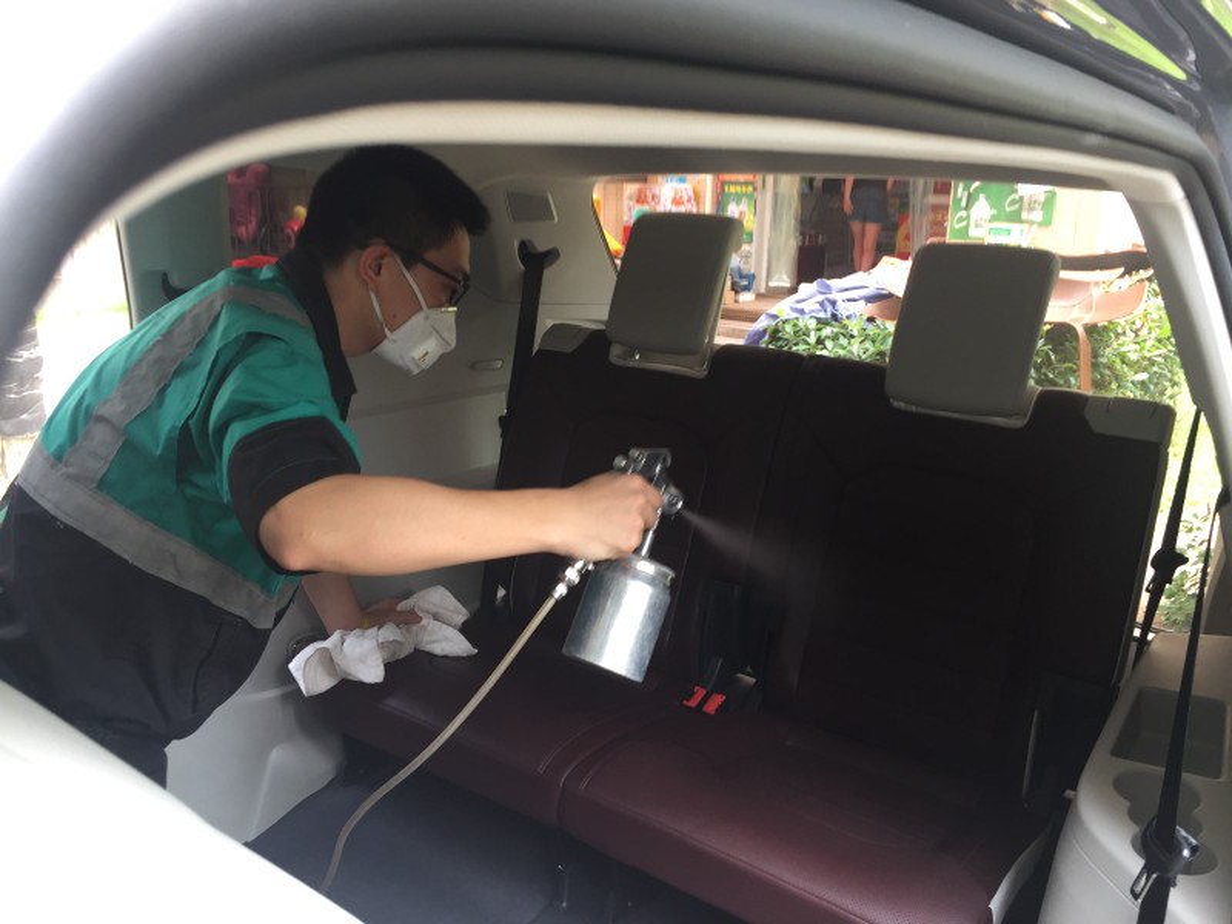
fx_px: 1032
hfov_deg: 61.7
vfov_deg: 48.2
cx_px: 616
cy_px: 462
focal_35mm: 29
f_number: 2.2
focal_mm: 4.15
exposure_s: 1/100
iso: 50
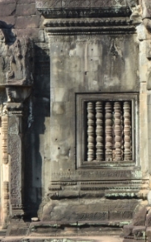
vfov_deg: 17.0
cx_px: 215
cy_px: 97
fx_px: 809
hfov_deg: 10.4
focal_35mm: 123
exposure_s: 1/160
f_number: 6.3
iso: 100
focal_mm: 23
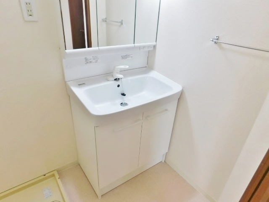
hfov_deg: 73.9
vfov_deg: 58.9
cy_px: 101
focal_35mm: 23
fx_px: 179
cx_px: 134
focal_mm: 4
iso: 140
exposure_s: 1/30
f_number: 3
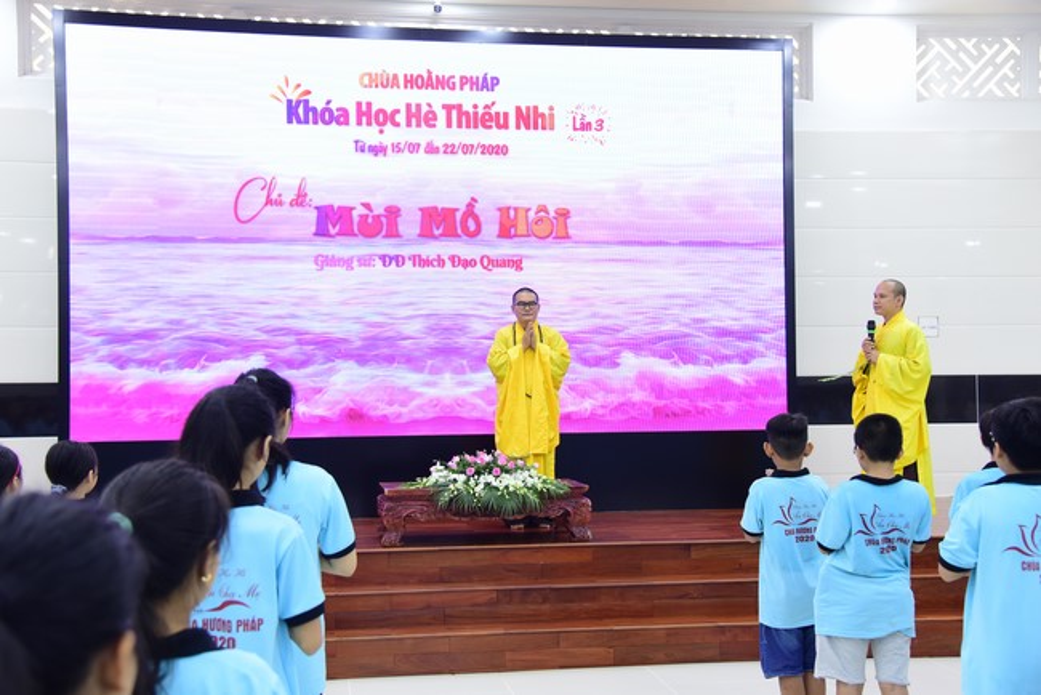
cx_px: 520
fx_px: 1273
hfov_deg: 44.5
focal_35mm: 44
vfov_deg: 30.5
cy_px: 348
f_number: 5
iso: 1600
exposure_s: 1/40
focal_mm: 44
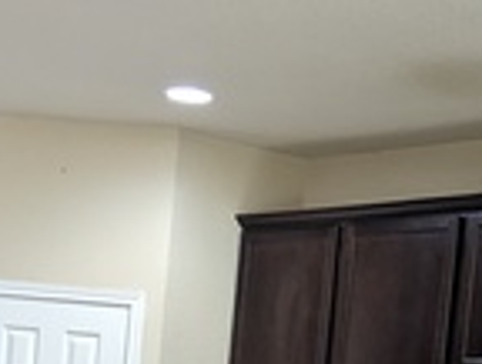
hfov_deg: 18.5
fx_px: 1481
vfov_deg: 12.9
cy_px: 631
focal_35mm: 106
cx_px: 181
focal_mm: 6.81
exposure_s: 1/120
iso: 427
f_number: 1.85
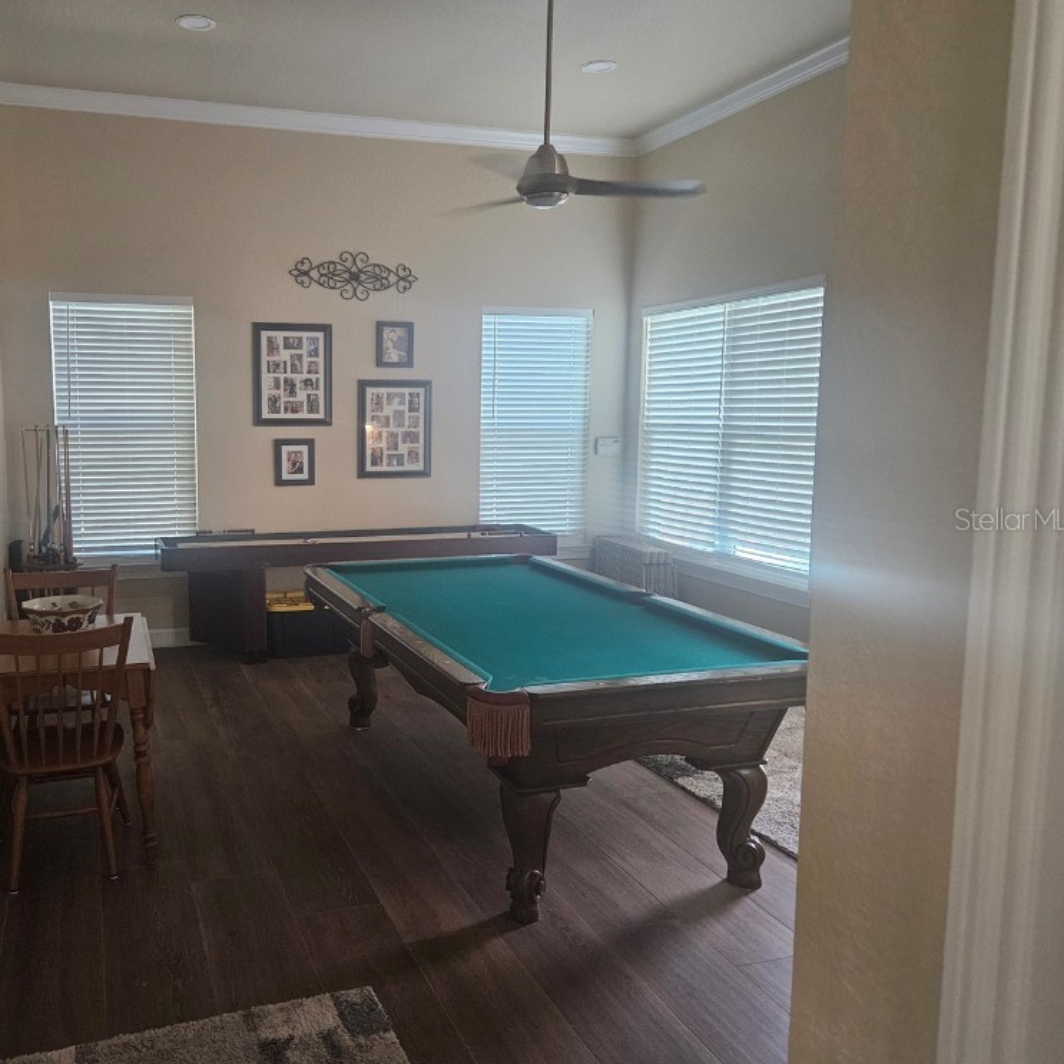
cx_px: 357
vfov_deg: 57.3
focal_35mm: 28
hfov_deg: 56.1
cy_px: 518
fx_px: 974
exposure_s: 1/40
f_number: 1.8
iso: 500
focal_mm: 5.4
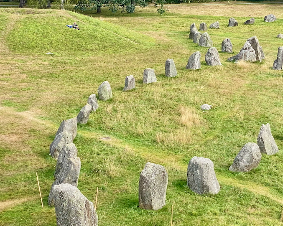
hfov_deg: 19.9
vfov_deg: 16.0
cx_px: 199
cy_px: 75
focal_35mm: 96
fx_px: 804
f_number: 2
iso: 20
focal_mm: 6
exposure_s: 1/1020
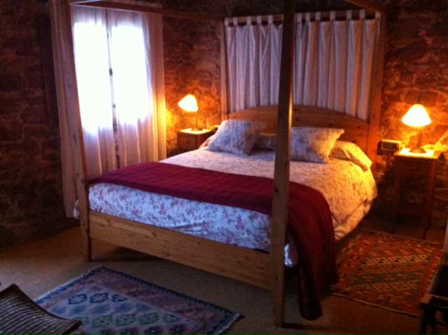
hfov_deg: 52.7
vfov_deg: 40.6
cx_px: 224
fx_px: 452
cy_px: 168
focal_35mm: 35
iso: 1000
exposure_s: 1/15
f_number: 2.8
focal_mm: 3.85
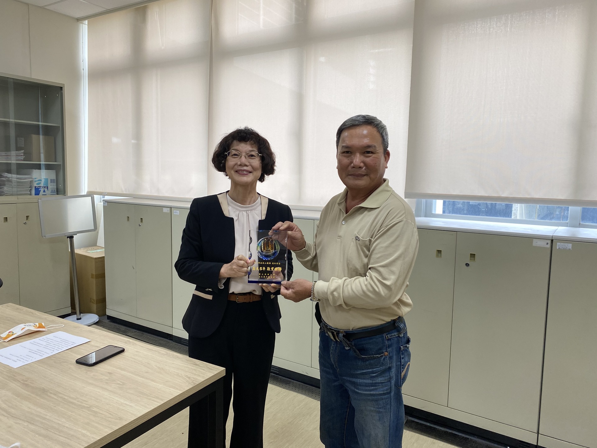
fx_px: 448
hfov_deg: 67.3
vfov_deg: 53.1
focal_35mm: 26
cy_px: 224
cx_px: 298
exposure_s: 1/120
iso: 64
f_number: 1.8
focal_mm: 4.25
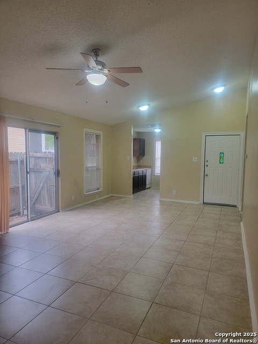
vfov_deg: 71.6
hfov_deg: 56.8
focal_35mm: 24
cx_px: 129
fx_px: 239
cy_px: 172
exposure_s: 1/120
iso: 200
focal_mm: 6.7
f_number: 1.8
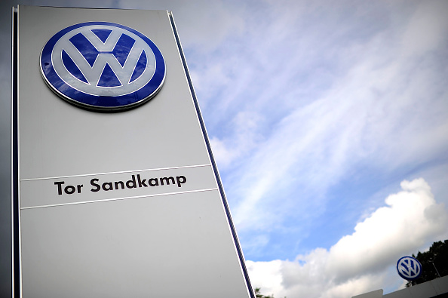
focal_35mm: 35
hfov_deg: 54.5
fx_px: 435
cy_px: 149
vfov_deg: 37.8
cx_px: 224
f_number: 1.8
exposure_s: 1/6400
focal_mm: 35
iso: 100
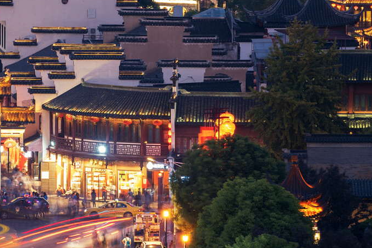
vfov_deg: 3.6
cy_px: 105
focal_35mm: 387
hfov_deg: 5.3
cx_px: 145
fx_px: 4000
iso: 100
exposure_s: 13
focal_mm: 220
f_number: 18
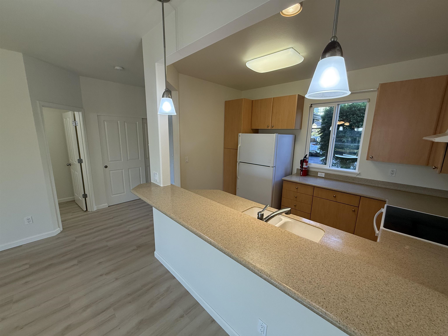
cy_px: 168
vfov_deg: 85.7
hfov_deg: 102.1
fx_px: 181
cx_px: 224
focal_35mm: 14
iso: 125
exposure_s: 1/120
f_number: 2.2
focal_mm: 2.22
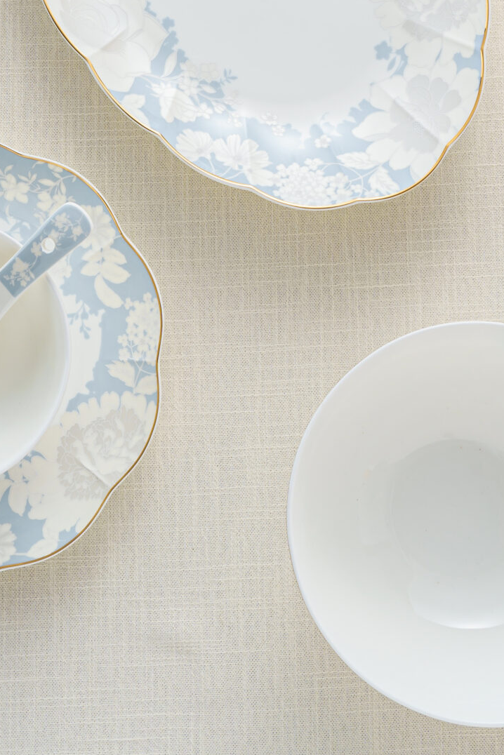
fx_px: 1847
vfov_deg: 21.9
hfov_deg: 15.5
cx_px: 158
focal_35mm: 88
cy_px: -69
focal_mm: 37
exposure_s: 1/125
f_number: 13
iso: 100
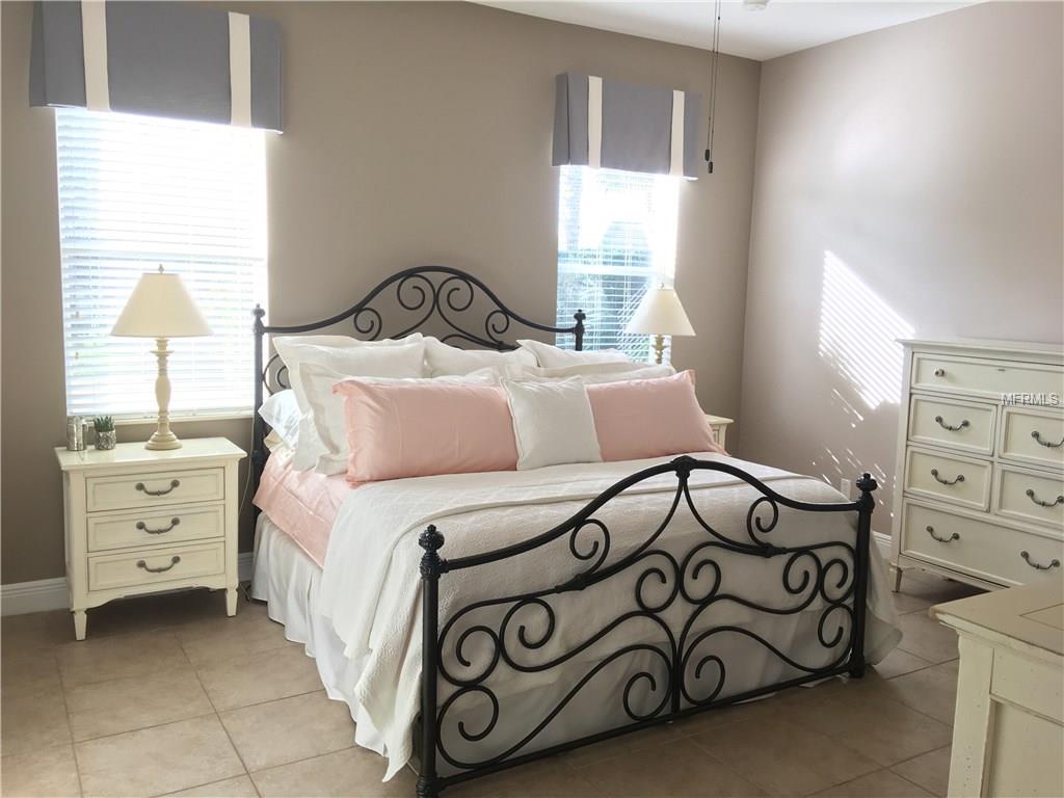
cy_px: 399
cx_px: 532
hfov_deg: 61.7
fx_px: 891
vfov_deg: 48.2
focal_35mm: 29
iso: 32
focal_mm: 4.15
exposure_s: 1/30
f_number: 2.2
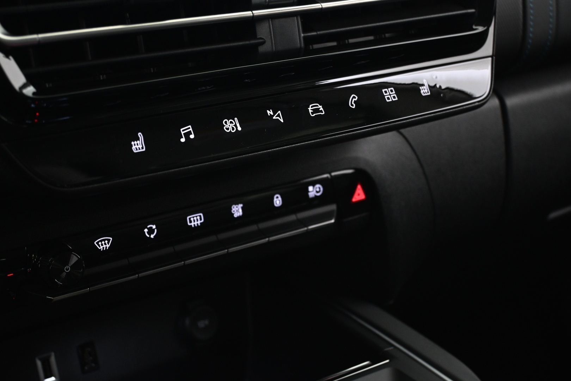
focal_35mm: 56
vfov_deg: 24.4
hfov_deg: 35.9
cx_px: 286
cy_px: 190
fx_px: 880
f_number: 5.3
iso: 1600
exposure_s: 1/10
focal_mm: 37
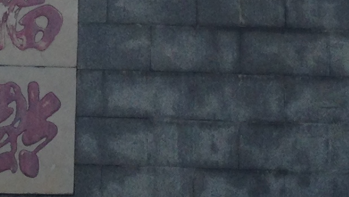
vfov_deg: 6.0
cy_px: -310
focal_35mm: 191
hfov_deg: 11.3
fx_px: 1768
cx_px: 117
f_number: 2.4
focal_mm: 4.12
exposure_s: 1/874
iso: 50
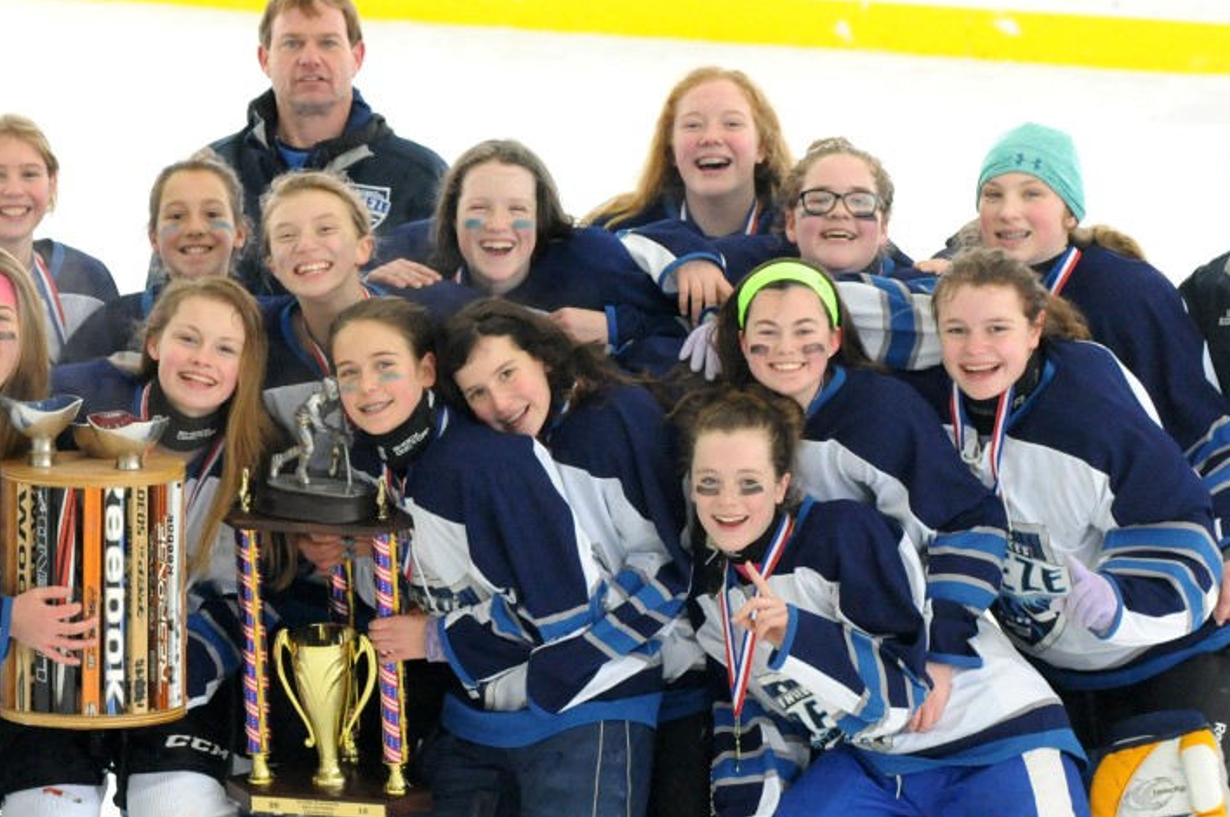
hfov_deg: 7.0
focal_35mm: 294
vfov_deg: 4.7
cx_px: 497
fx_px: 10031
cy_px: 608
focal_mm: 120
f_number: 5.6
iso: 2000
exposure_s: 1/500
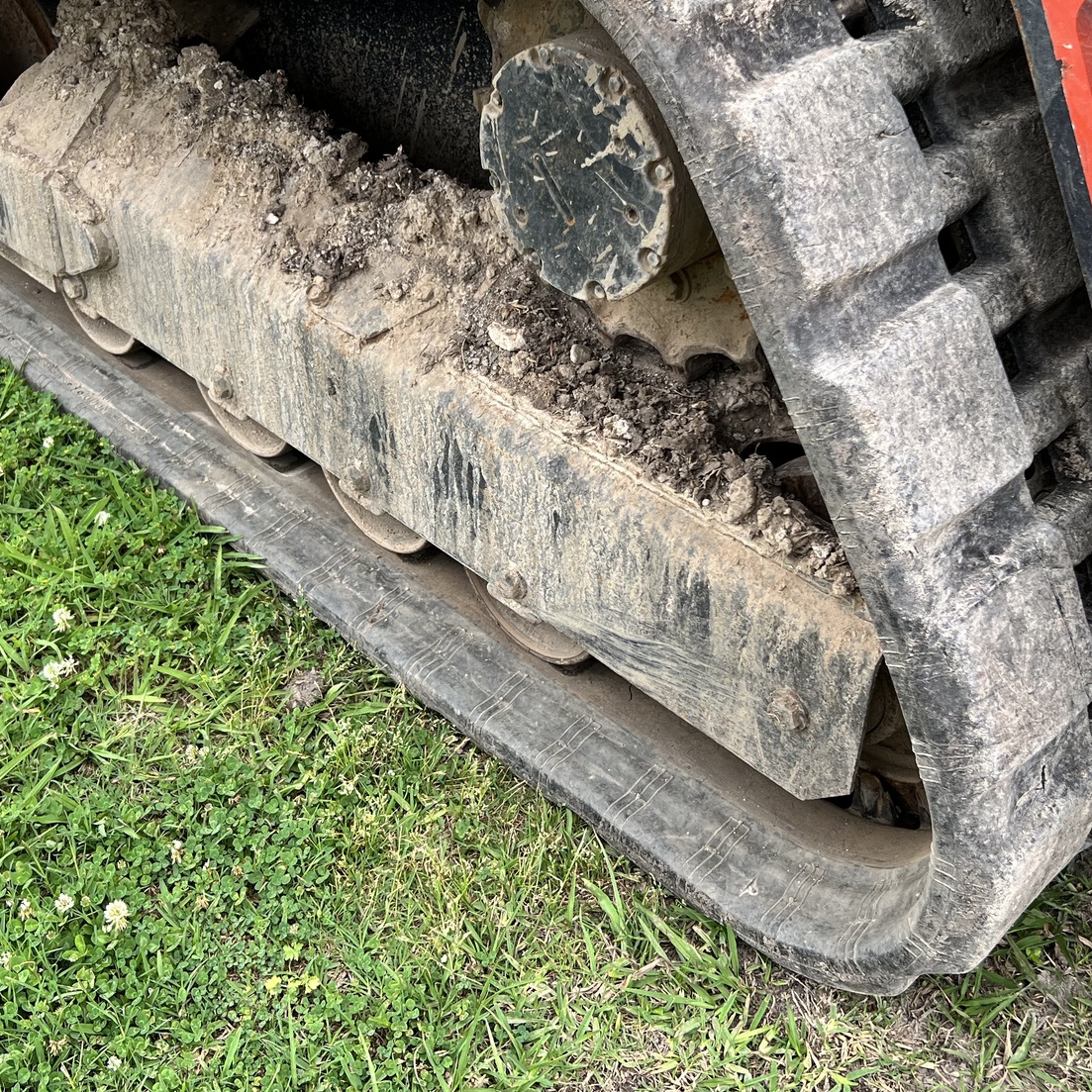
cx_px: 490
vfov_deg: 39.7
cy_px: 406
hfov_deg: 40.0
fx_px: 1499
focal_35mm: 42
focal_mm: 5.7
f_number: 1.5
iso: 50
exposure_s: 1/541
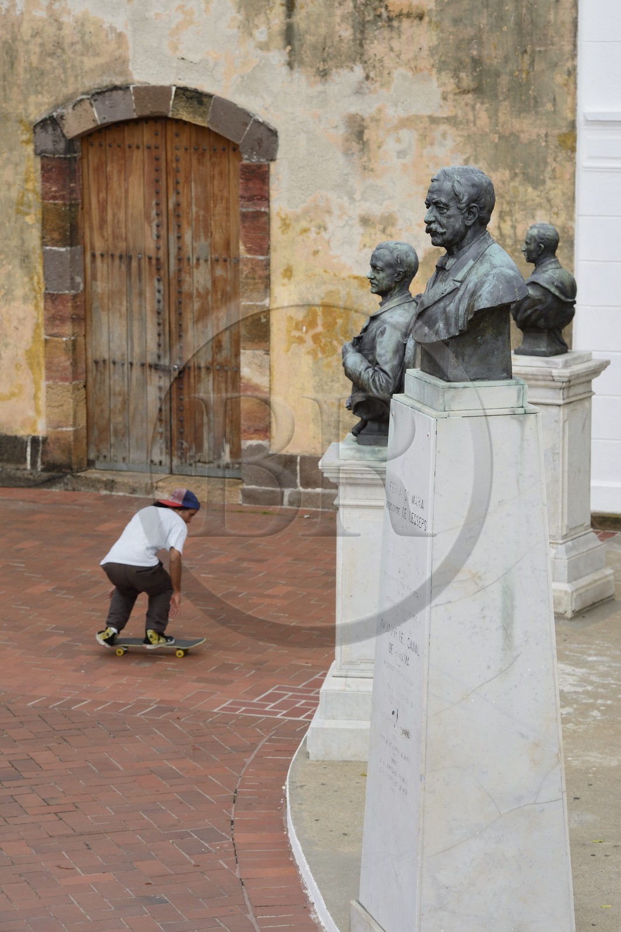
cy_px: 466
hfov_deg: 13.4
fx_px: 2640
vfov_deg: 20.0
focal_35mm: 102
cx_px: 310
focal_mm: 102
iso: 200
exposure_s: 1/500
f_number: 7.1
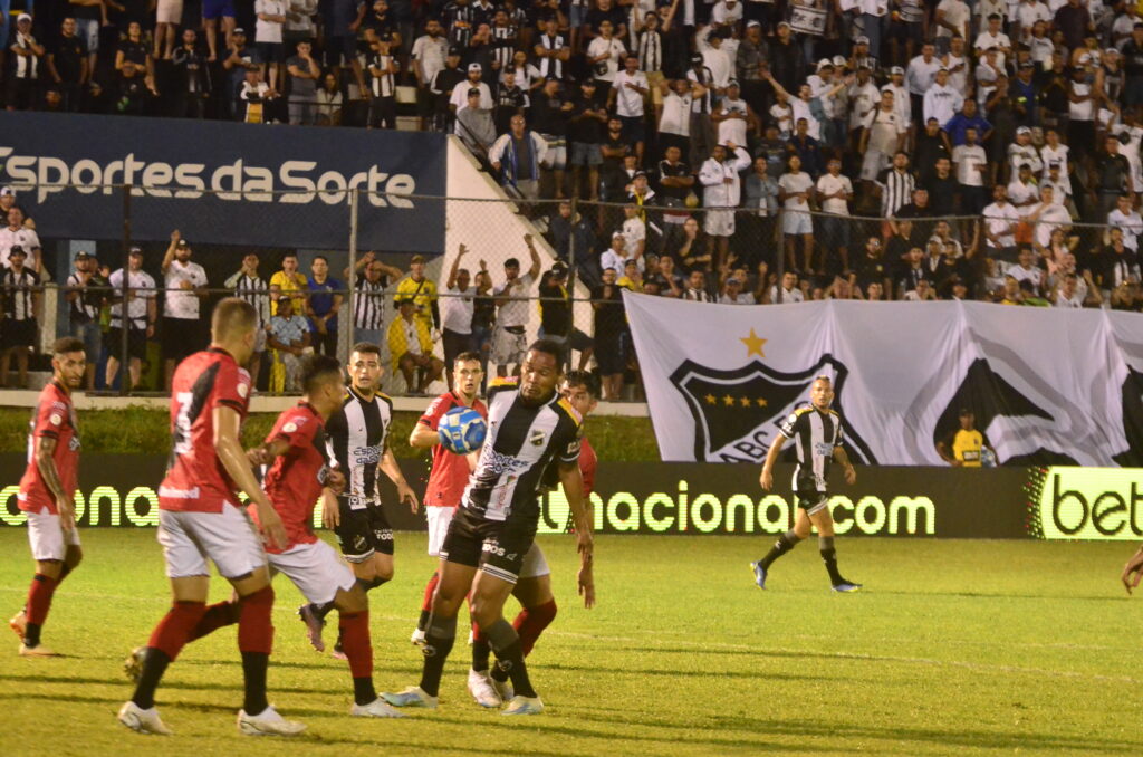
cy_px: 378
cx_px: 572
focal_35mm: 188
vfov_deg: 7.3
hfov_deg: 11.0
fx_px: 5940
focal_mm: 125
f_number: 4.8
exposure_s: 1/400
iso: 6400
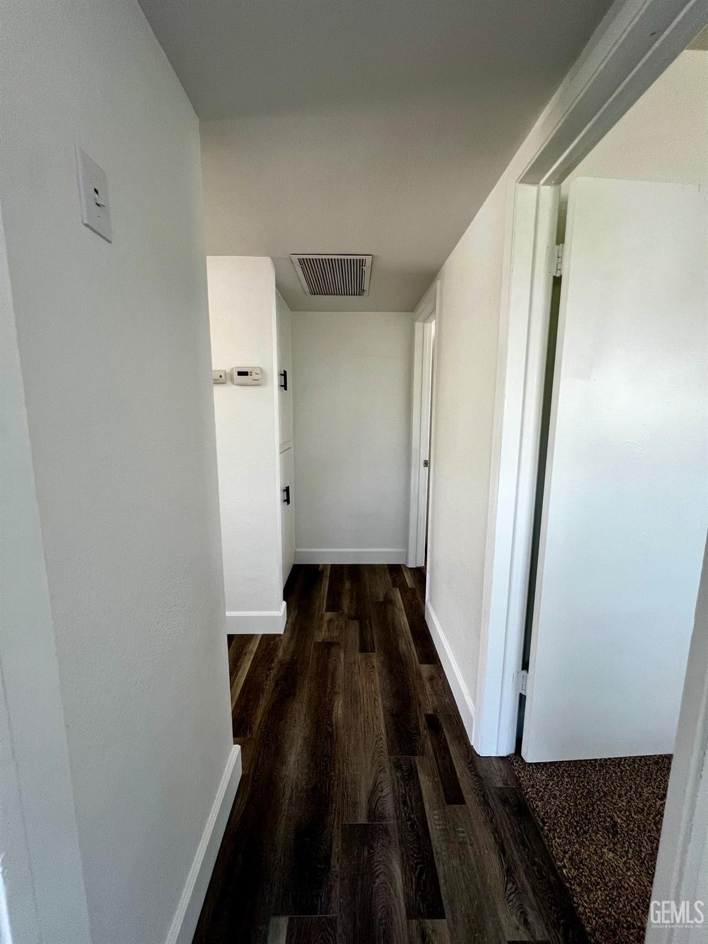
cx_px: 354
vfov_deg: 106.2
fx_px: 355
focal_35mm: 13
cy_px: 472
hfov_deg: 89.9
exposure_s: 1/99
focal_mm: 1.57
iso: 160
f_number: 1.8
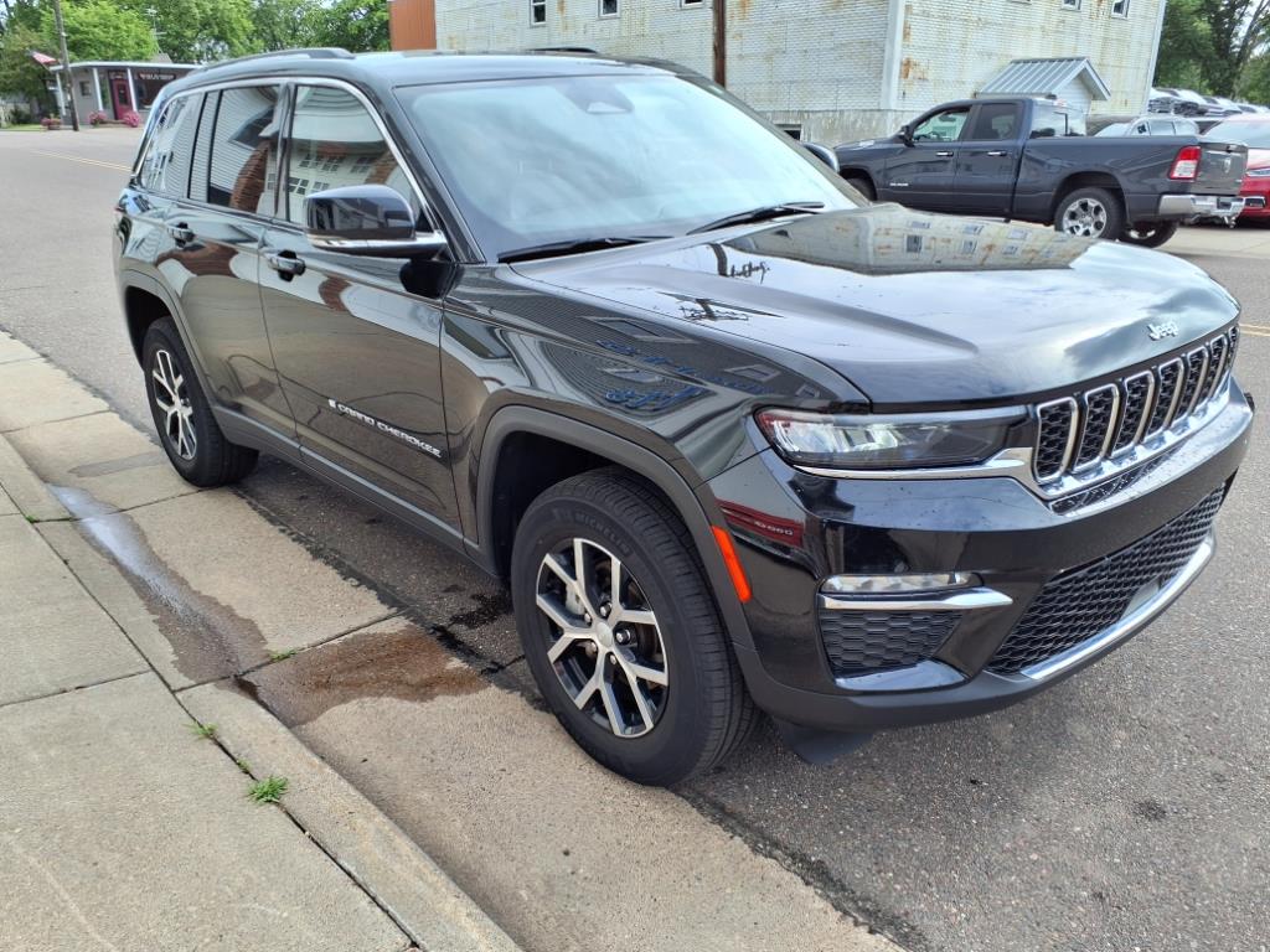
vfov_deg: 51.4
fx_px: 991
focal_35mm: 27
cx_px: 635
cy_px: 476
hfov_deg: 65.3
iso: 40
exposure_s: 1/909
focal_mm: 3.58
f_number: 1.9
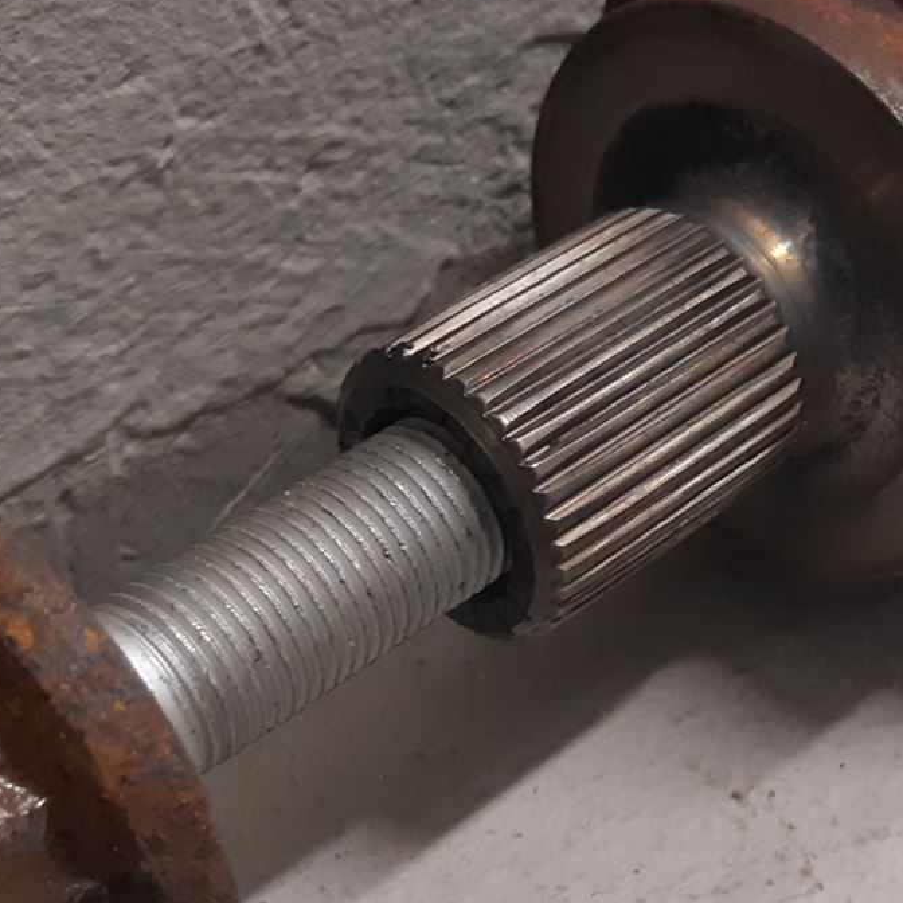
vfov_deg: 24.6
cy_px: 582
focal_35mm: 70
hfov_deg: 24.5
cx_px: 625
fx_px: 2066
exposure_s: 1/50
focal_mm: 3.93
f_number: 1.7
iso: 160
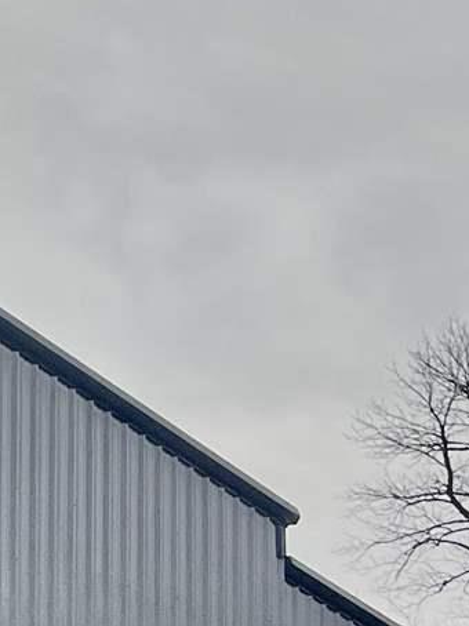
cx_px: -607
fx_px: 2387
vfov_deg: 14.3
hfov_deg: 10.0
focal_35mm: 132
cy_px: 848
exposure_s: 1/9901
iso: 50
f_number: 1.6
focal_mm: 5.1
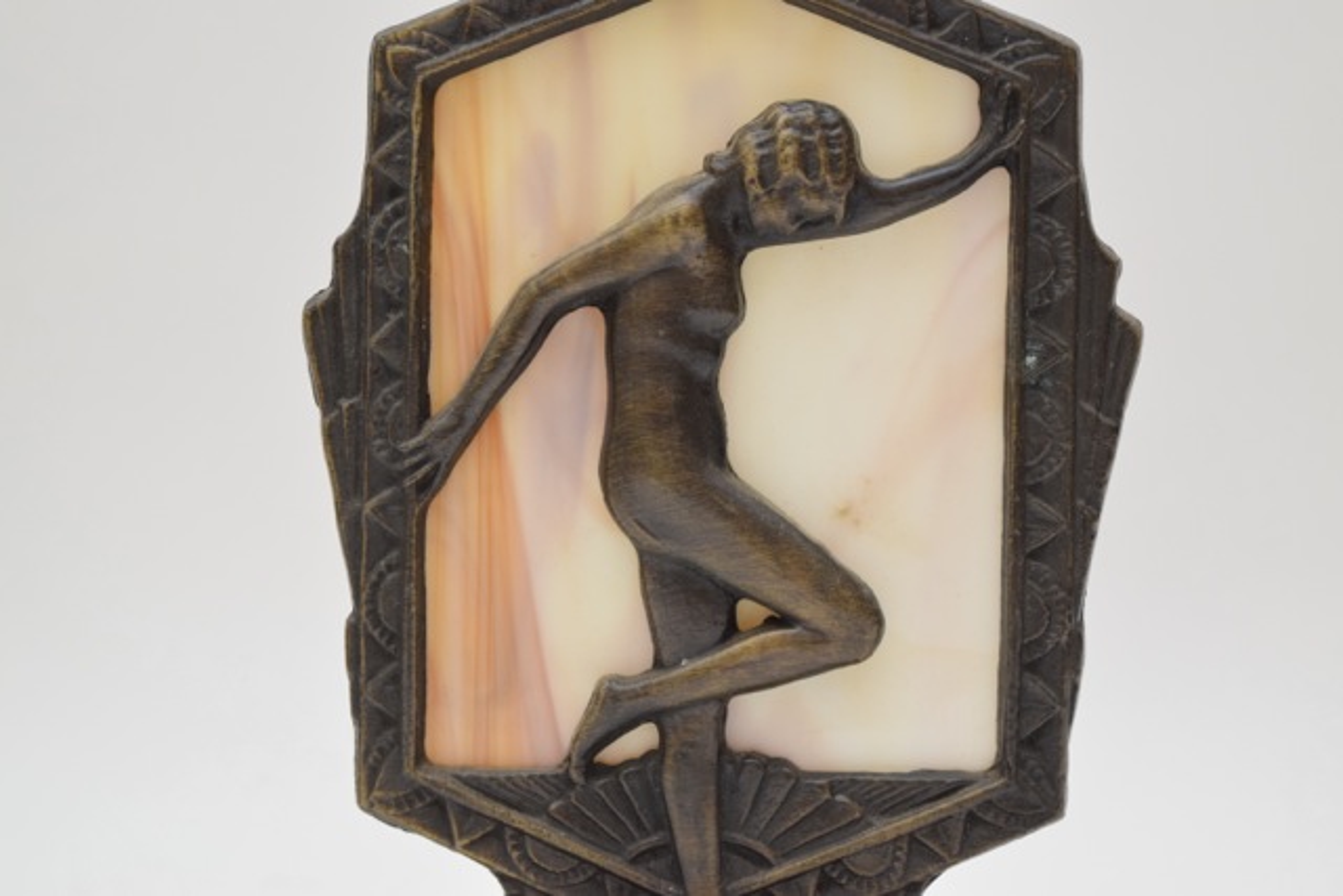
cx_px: 672
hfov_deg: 24.6
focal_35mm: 82
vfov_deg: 16.6
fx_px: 3078
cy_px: 448
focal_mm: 55
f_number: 6.3
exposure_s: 1/125
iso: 800
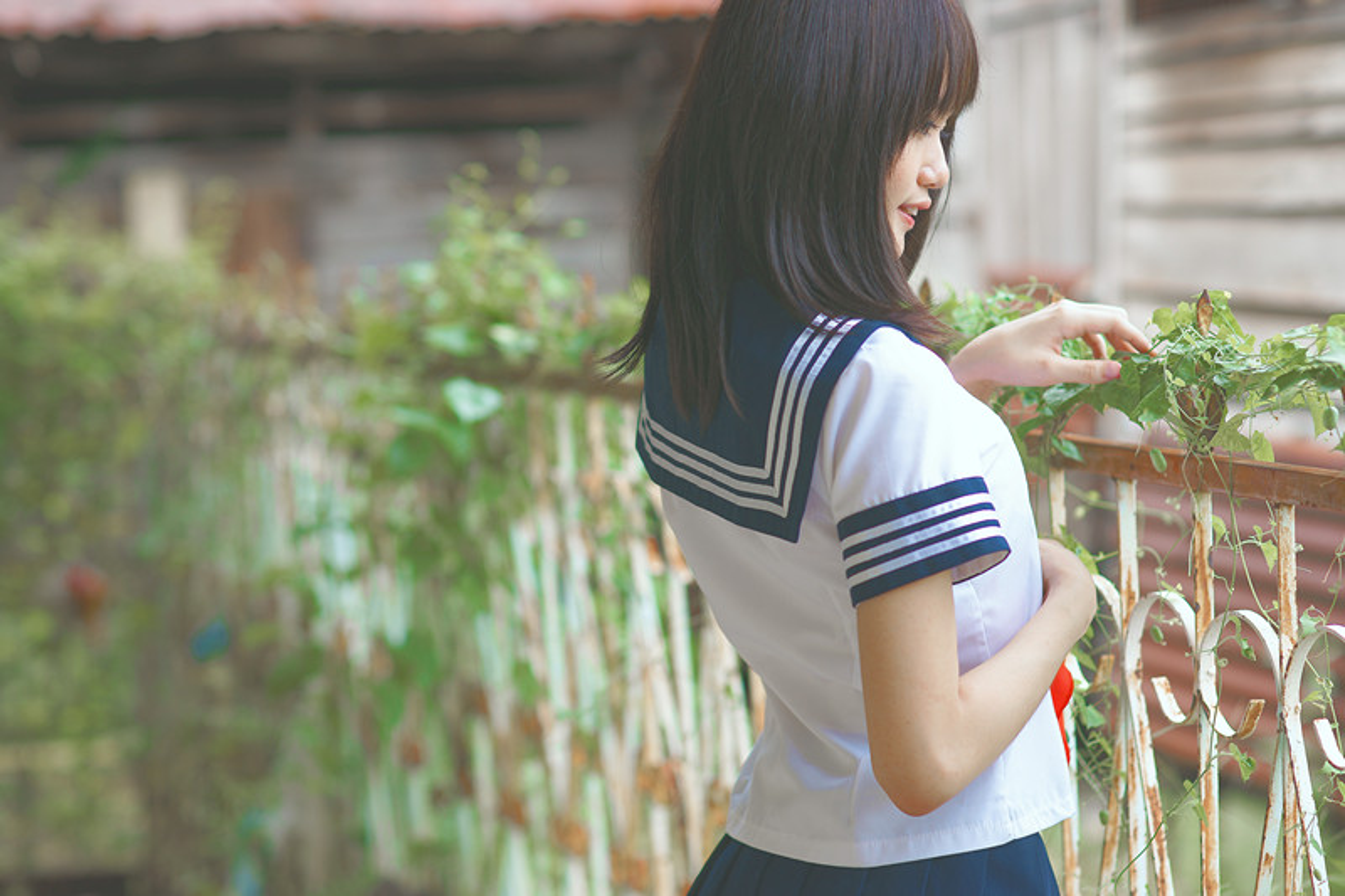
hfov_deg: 23.9
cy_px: 448
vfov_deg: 16.1
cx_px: 672
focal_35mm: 85
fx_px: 3175
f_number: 2.8
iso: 100
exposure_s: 1/250
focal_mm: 85
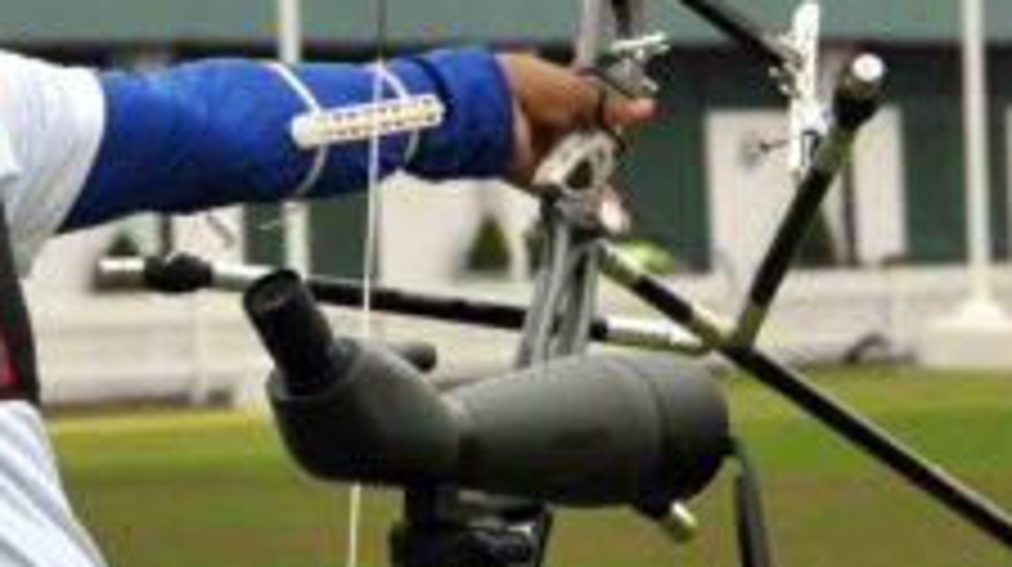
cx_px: 225
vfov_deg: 6.8
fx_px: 4745
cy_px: 58
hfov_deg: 12.1
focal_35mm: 177
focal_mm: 62
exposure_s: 1/1000
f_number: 5.6
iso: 640
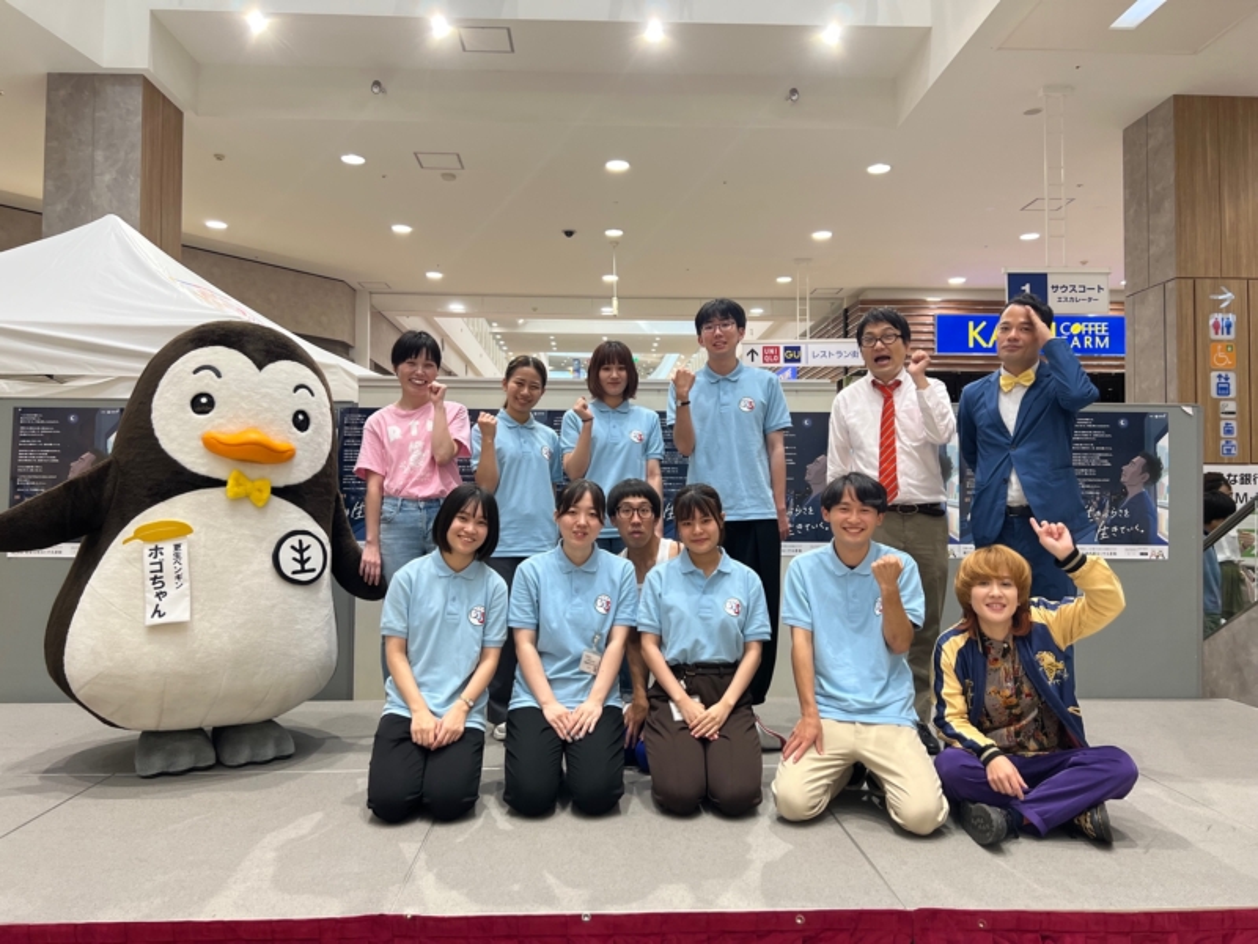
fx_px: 945
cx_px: 629
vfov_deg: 53.1
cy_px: 472
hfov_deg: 67.3
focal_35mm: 26
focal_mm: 5.7
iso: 80
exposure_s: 1/100
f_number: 1.5
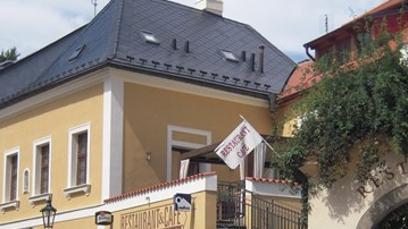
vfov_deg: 14.7
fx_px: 876
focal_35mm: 81
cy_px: 213
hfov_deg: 26.1
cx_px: 272
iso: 100
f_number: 7
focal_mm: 8.9
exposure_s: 1/320
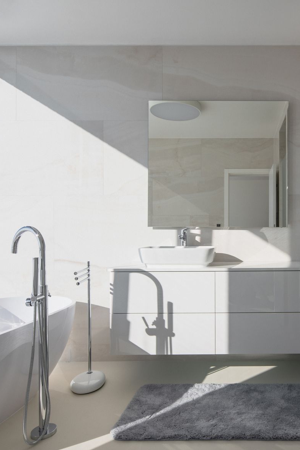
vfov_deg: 69.4
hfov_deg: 46.0
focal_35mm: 26
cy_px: 223
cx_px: 255
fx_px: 325
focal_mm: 17
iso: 100
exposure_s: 1/160
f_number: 14
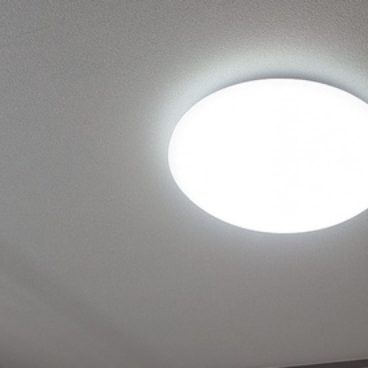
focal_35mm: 43
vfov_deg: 39.0
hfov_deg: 38.0
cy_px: 148
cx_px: 283
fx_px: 517
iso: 86
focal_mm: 1.83
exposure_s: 1/120
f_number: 2.2
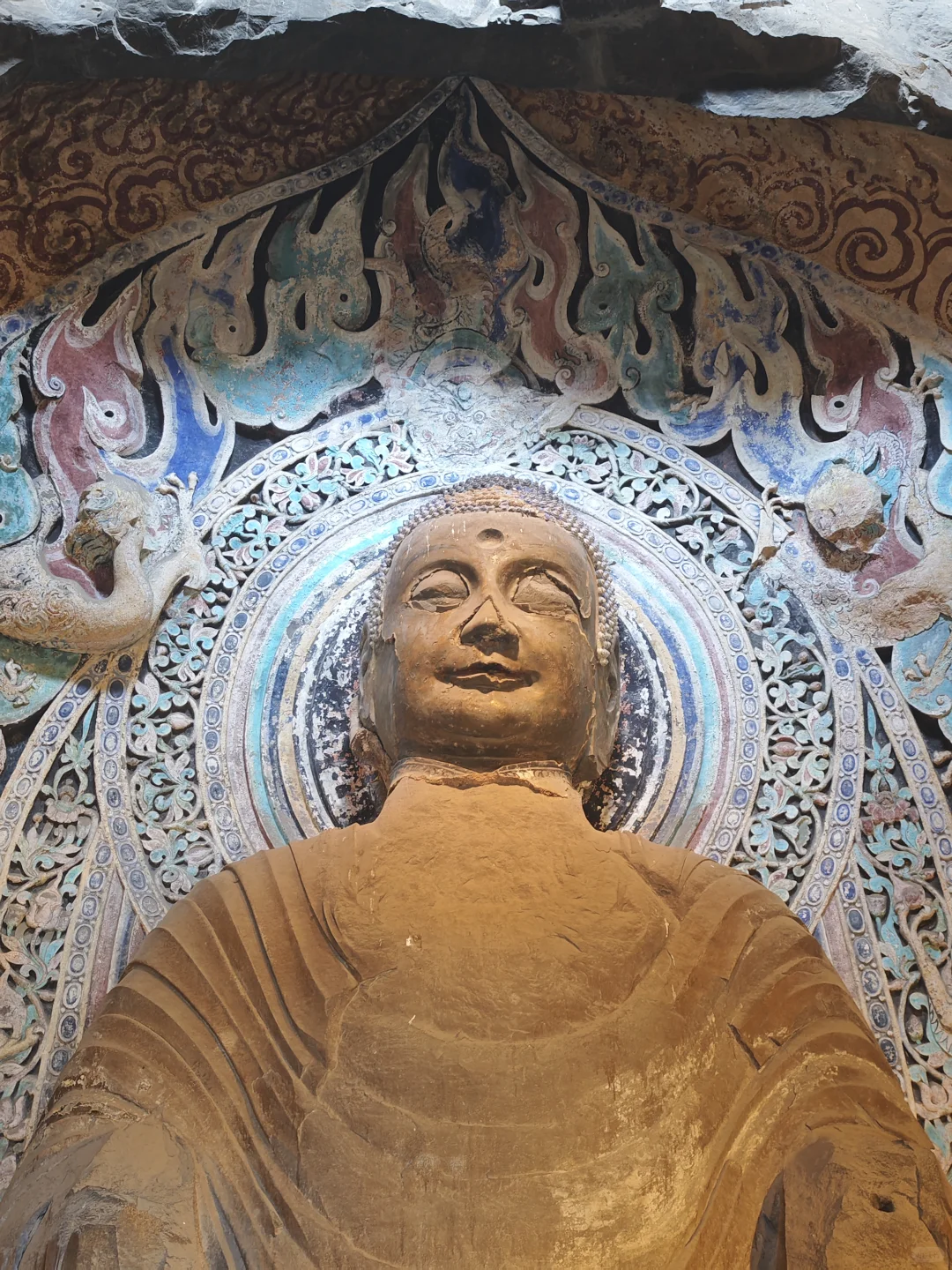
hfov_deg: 32.9
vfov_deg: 42.9
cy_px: 635
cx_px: 476
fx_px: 1613
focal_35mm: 44
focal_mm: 8.72
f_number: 1.63
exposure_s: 1/52.4
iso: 400
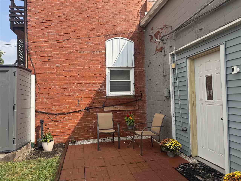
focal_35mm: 24
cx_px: 120
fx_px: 167
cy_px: 90
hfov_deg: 71.6
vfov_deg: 56.8
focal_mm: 6.76
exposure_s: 1/2833
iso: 80
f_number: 1.78
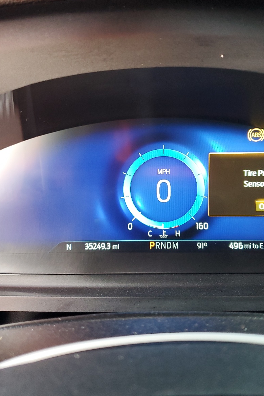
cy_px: 195
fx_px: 407
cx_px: 148
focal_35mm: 37
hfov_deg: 35.9
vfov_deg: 51.9
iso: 189
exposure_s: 1/60.2
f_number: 1.5
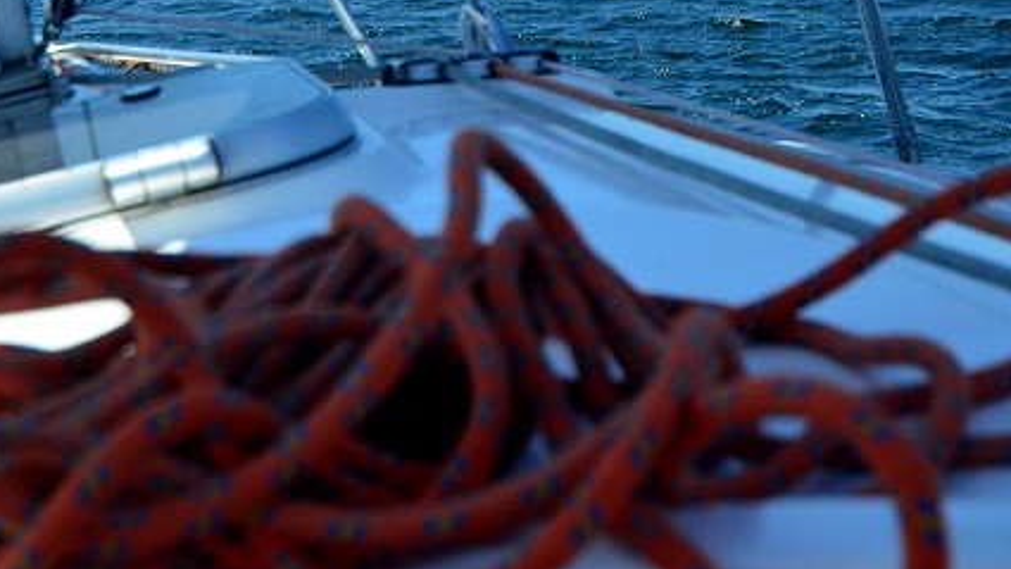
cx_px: 337
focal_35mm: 81
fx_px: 2171
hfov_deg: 26.1
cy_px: -163
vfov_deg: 14.3
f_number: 4.5
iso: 900
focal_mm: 22
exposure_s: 1/8000
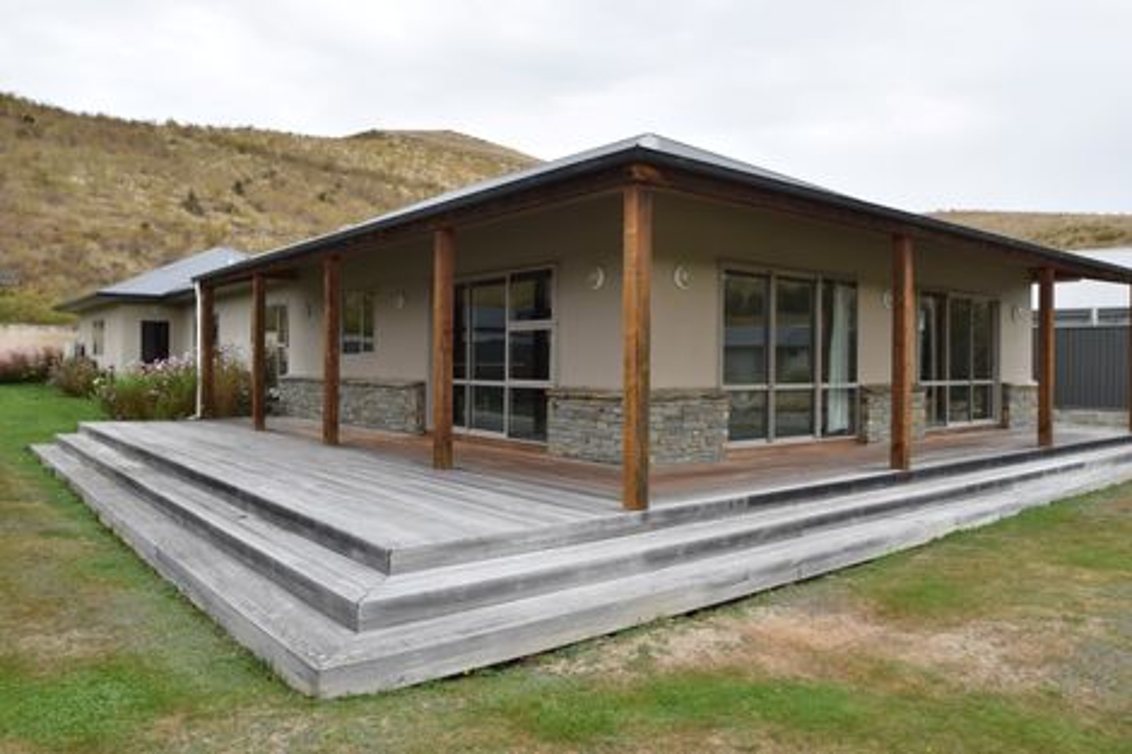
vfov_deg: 50.4
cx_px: 566
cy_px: 377
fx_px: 802
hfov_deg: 70.5
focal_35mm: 26
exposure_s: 1/250
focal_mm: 17
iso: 220
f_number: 8
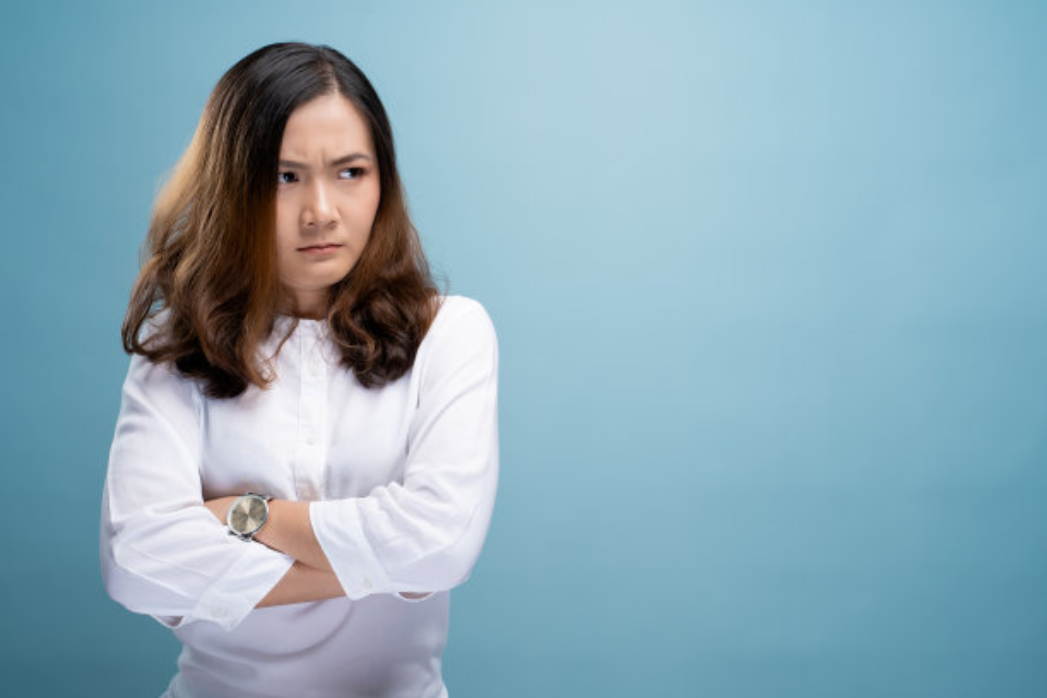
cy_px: 349
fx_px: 1512
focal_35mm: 52
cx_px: 524
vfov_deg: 26.0
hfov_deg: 38.2
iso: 160
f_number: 10
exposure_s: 1/160
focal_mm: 52
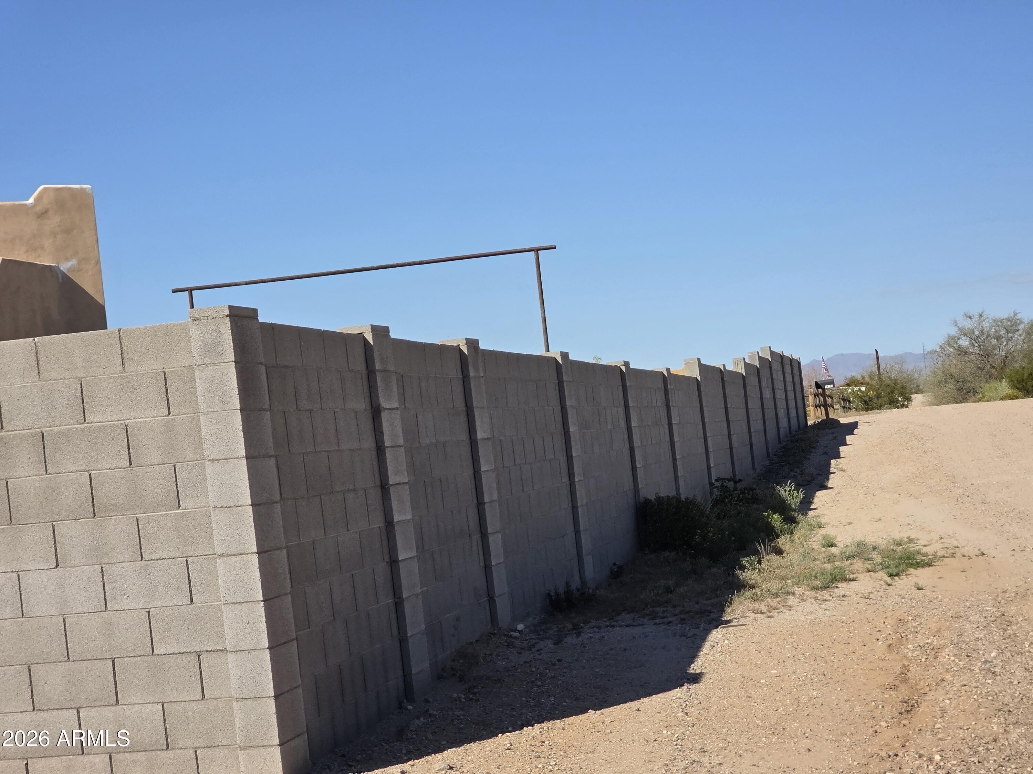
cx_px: 516
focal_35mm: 69
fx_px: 2059
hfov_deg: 28.2
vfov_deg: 21.3
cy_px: 387
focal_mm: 7.9
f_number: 2.4
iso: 50
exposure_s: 1/2650
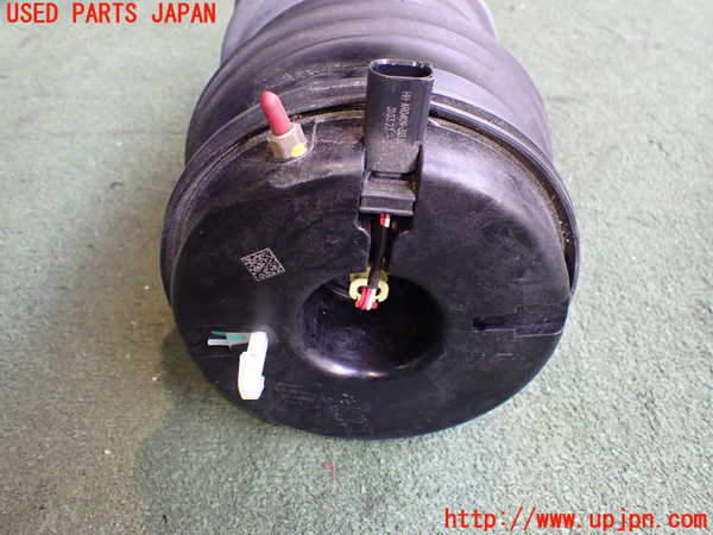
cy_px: 268
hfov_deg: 60.0
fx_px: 618
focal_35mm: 30
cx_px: 356
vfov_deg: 46.8
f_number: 2.3
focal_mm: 5.4
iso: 800
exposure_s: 1/100
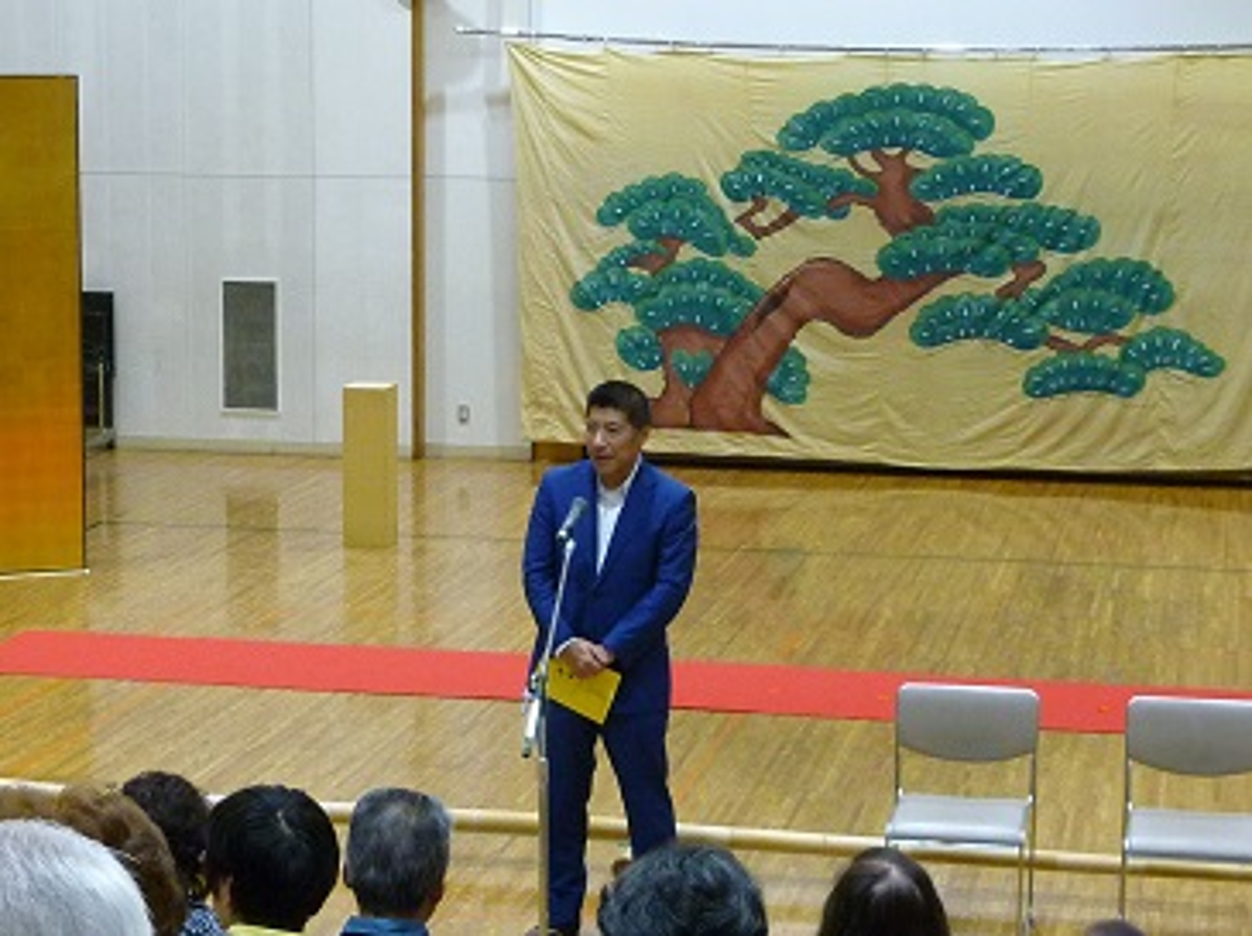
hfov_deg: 24.7
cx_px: 626
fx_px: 2854
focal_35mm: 79
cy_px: 468
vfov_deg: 18.6
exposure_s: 1/40
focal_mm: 7.4
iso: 320
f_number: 3.1
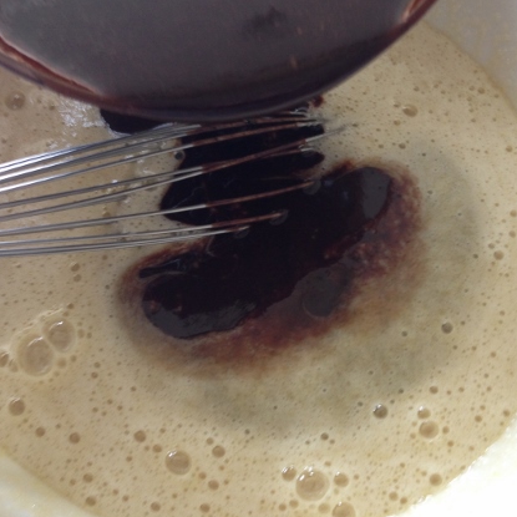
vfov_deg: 37.5
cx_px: 247
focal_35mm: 45
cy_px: 247
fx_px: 760
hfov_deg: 37.5
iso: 80
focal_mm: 4.12
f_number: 2.4
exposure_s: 1/20
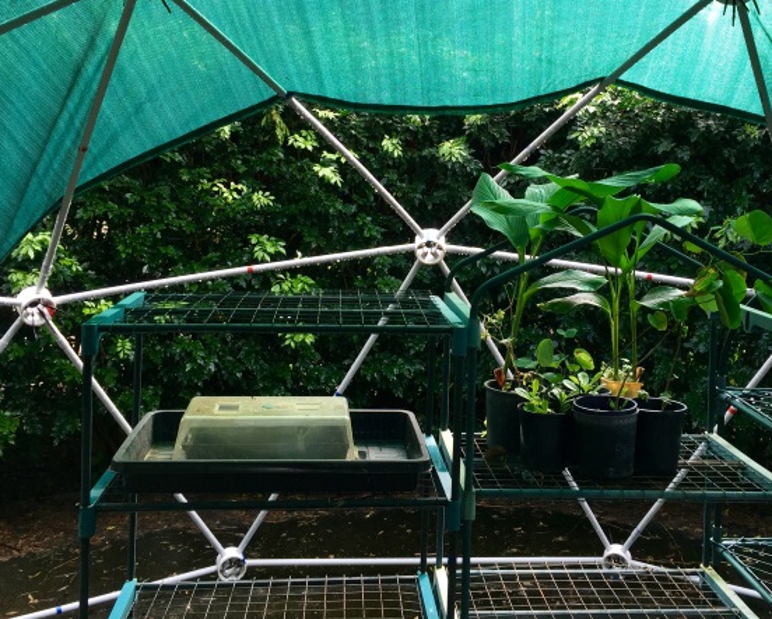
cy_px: 211
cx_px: 445
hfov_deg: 44.6
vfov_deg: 36.2
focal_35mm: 41
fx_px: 937
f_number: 2.2
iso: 32
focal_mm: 4.15
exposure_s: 1/106
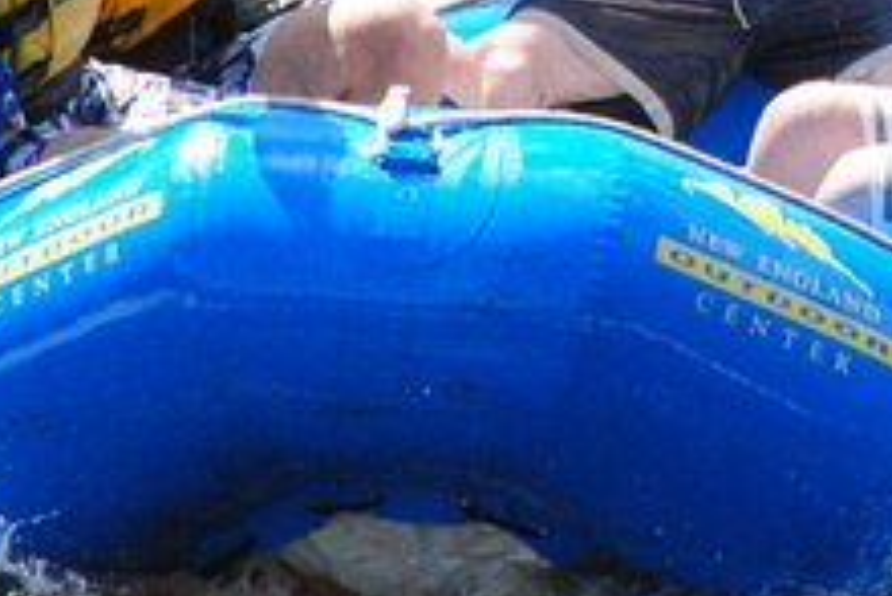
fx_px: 40586
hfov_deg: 1.3
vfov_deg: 0.8
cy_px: -231
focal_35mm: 1637
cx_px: 1083
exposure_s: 1/1000
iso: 800
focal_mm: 200
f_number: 8
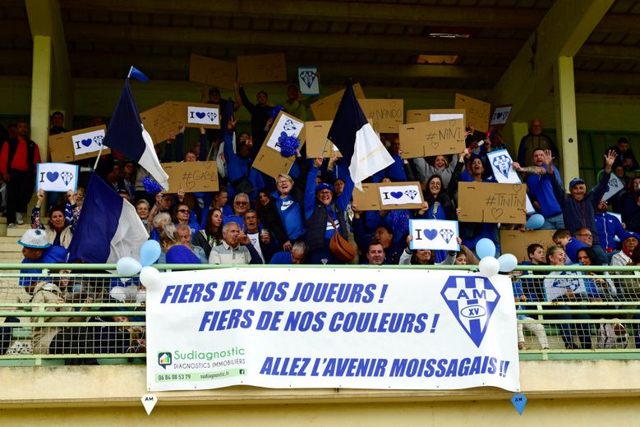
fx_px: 640
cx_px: 320
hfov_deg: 53.1
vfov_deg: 36.9
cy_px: 214
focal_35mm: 36
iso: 200
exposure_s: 1/400
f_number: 4.5
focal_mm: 36
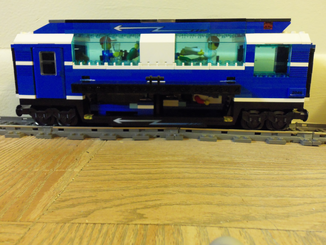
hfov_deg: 63.4
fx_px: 264
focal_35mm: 28
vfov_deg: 49.7
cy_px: 122
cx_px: 163
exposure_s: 1/3.2
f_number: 3.3
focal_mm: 5.1
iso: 400
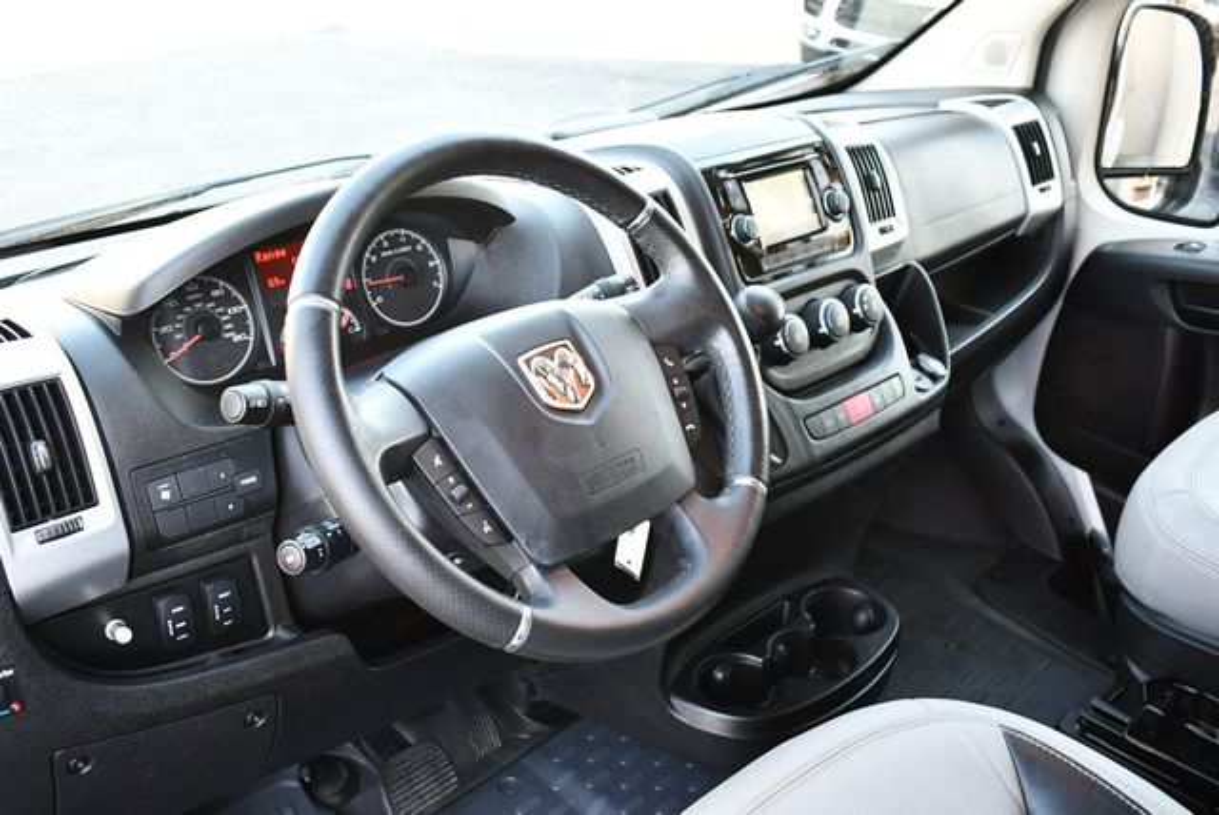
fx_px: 1220
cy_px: 408
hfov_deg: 53.1
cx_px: 610
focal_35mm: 36
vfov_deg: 36.9
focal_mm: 18
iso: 900
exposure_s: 1/125
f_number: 3.5
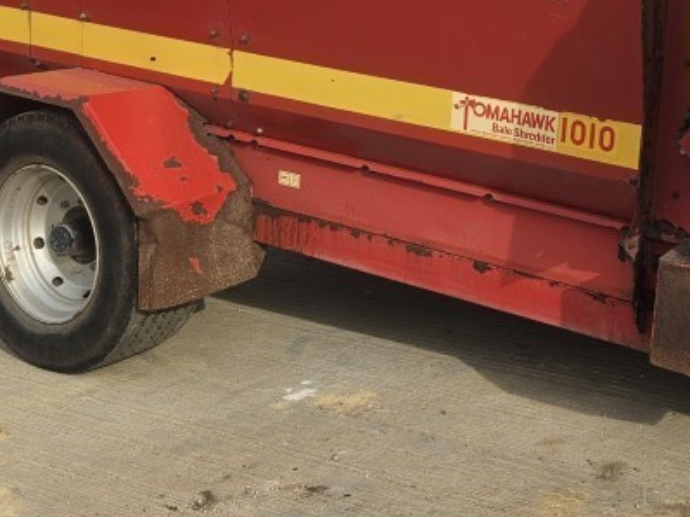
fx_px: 1176
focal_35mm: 59
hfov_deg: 31.0
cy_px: 17
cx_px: 643
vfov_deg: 23.9
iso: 25
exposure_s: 1/1437
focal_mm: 5.4
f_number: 1.8
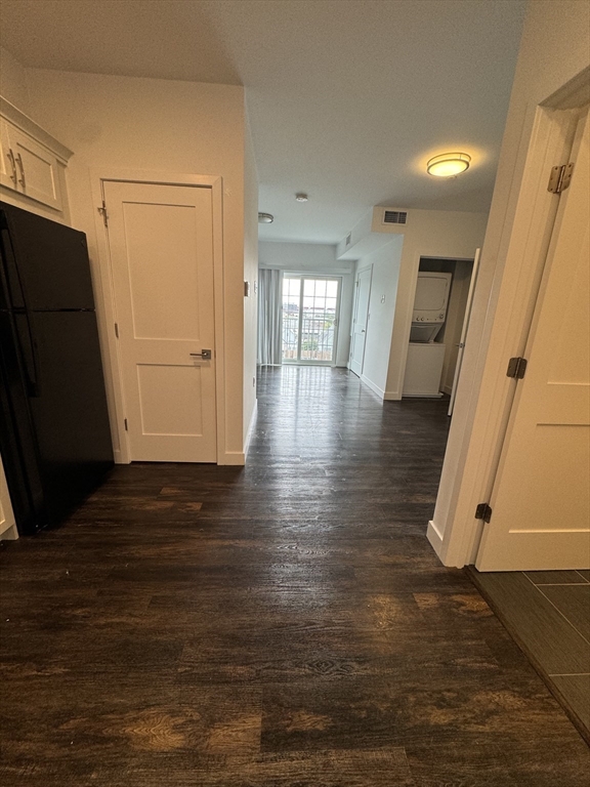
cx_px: 295
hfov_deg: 85.7
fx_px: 318
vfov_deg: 102.1
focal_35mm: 14
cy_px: 394
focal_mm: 2.22
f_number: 2.2
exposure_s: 1/120
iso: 100
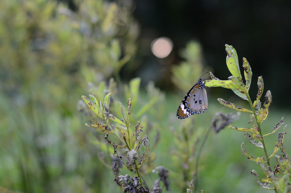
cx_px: 146
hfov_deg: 27.0
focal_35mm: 75
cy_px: 96
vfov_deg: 18.1
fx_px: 605
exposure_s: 1/100
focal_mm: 50
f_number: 2.5
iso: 100
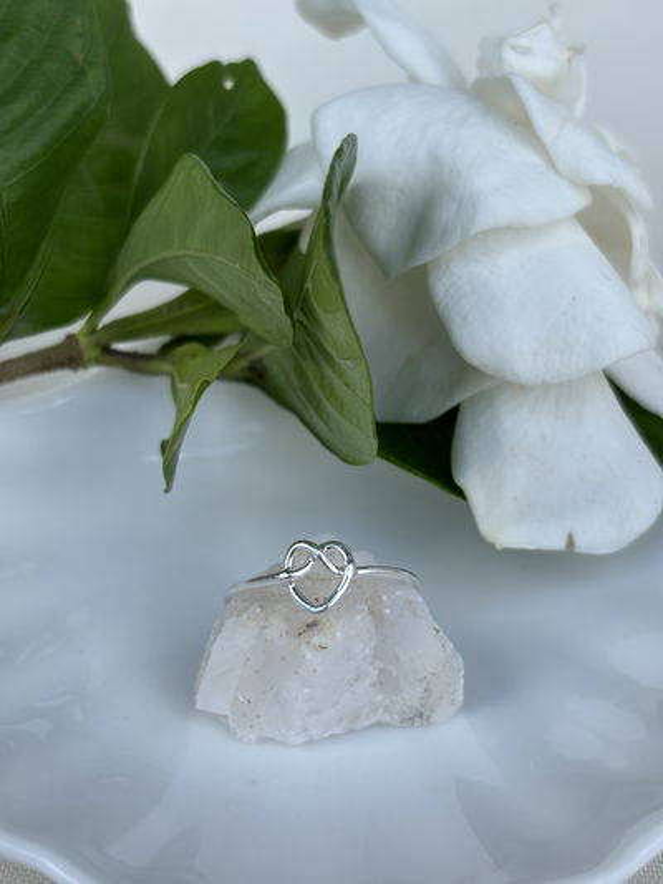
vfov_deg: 36.8
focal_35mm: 52
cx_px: 332
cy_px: 442
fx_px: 1327
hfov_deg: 28.0
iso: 32
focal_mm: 5.96
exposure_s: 1/1178
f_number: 1.6
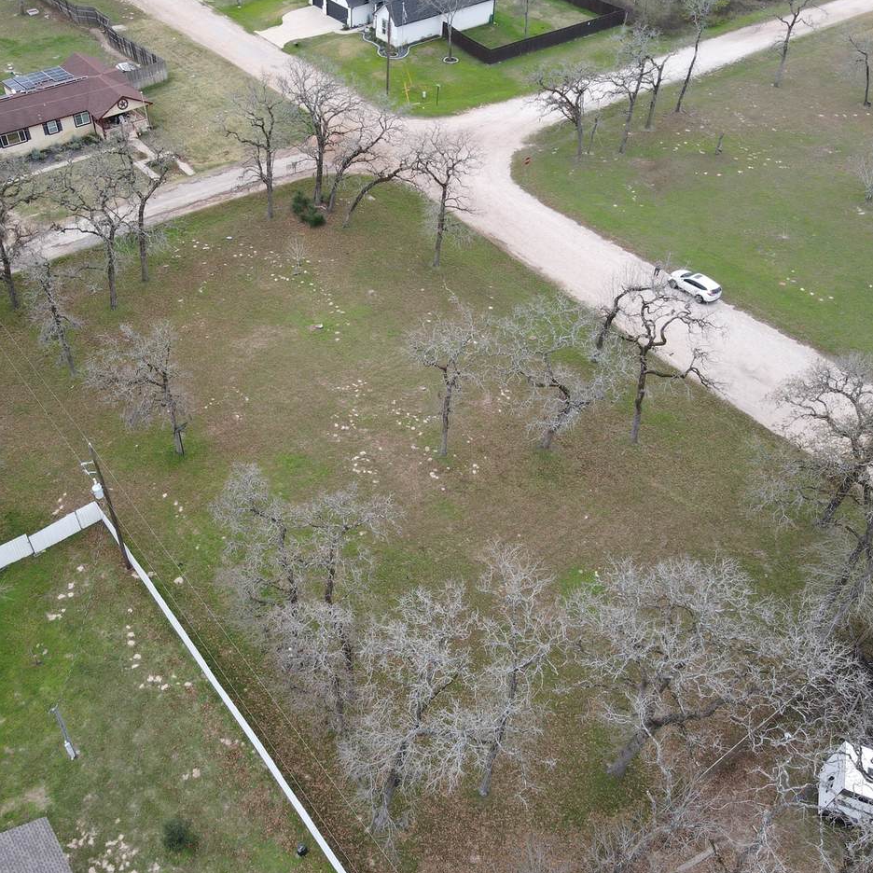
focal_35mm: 29
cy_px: 430
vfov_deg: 55.6
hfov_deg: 55.3
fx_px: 827
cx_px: 357
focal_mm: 4.5
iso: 100
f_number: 2.8
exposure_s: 1/50
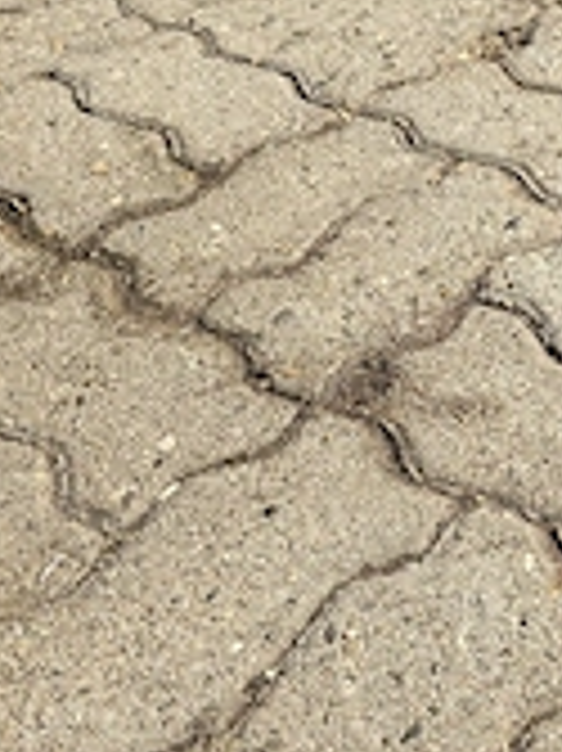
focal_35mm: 55
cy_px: 198
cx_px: 638
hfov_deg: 24.5
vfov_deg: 34.3
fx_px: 1192
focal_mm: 6.3
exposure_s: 1/500
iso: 12
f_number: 1.7
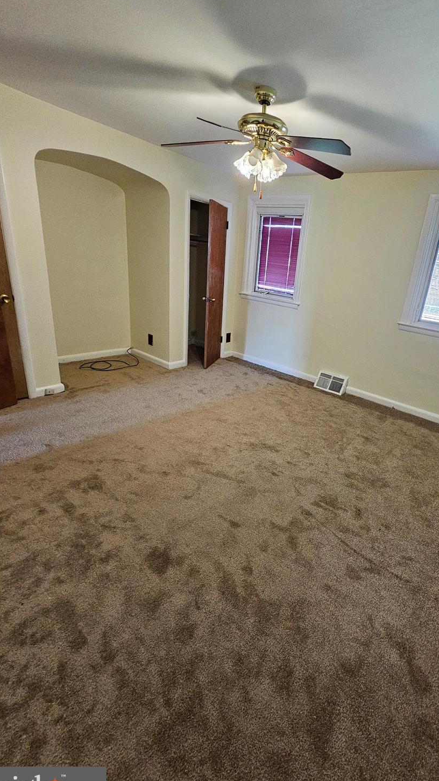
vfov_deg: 103.0
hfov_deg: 69.1
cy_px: 397
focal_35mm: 15
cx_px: 282
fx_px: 310
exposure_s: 1/60
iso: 320
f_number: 2.2
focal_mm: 2.2
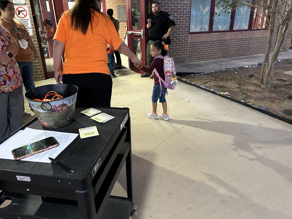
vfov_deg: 53.1
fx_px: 219
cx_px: 146
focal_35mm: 26
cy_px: 110
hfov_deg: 67.3
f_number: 1.5
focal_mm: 5.7
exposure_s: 1/40
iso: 500
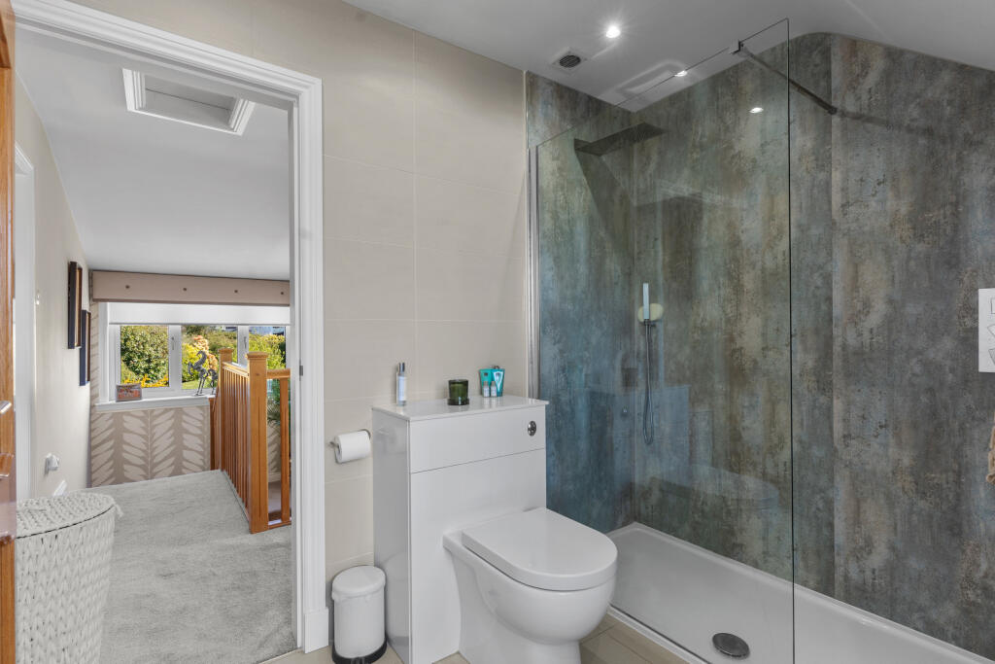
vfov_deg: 70.5
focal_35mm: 17
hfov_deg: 93.3
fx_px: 470
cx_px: 498
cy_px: 332
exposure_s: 1/8
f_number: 8
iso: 250
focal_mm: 17
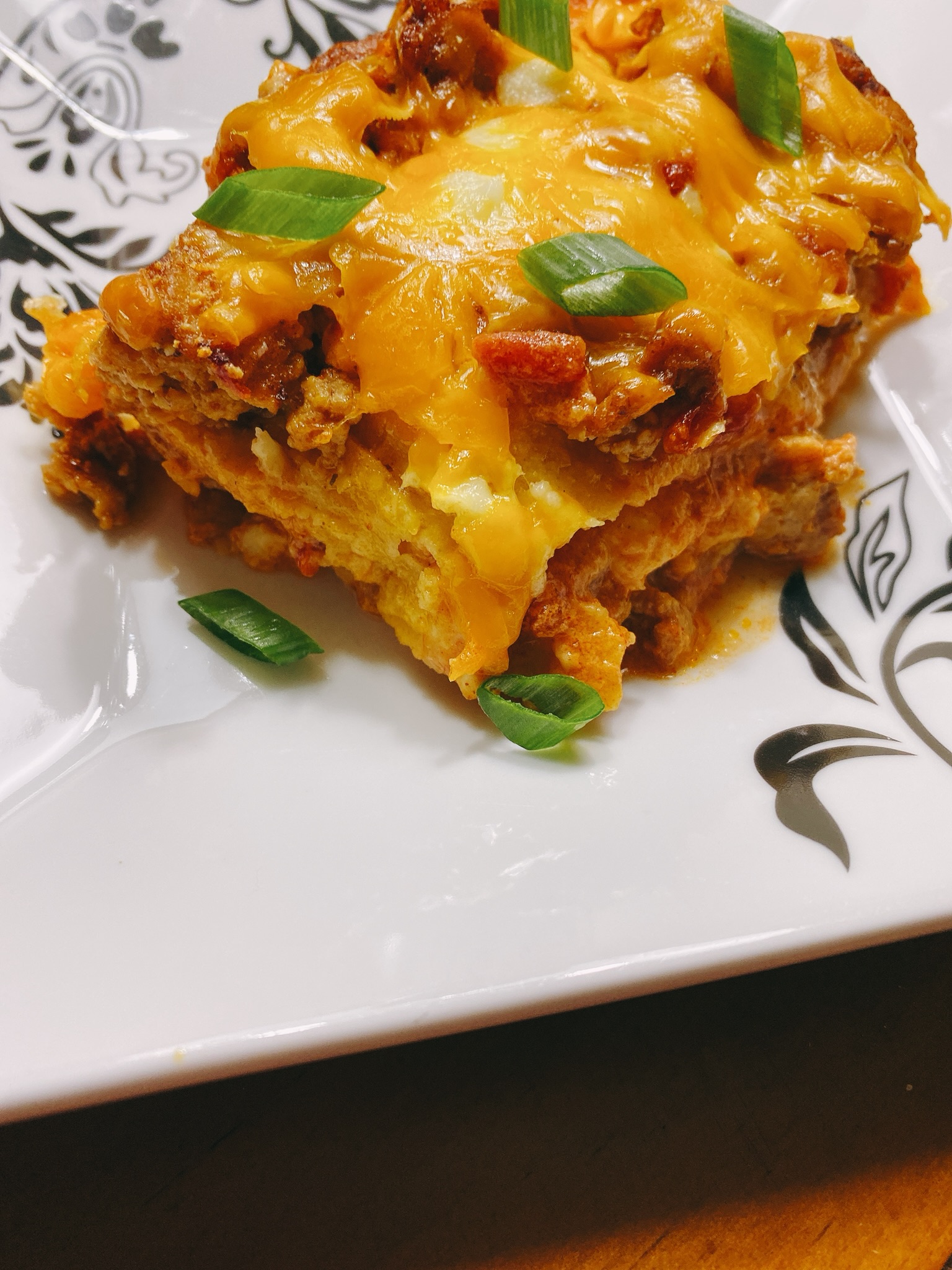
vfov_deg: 67.3
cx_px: 476
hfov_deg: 53.1
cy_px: 635
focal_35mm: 26
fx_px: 953
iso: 125
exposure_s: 1/70
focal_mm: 4.25
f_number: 1.8
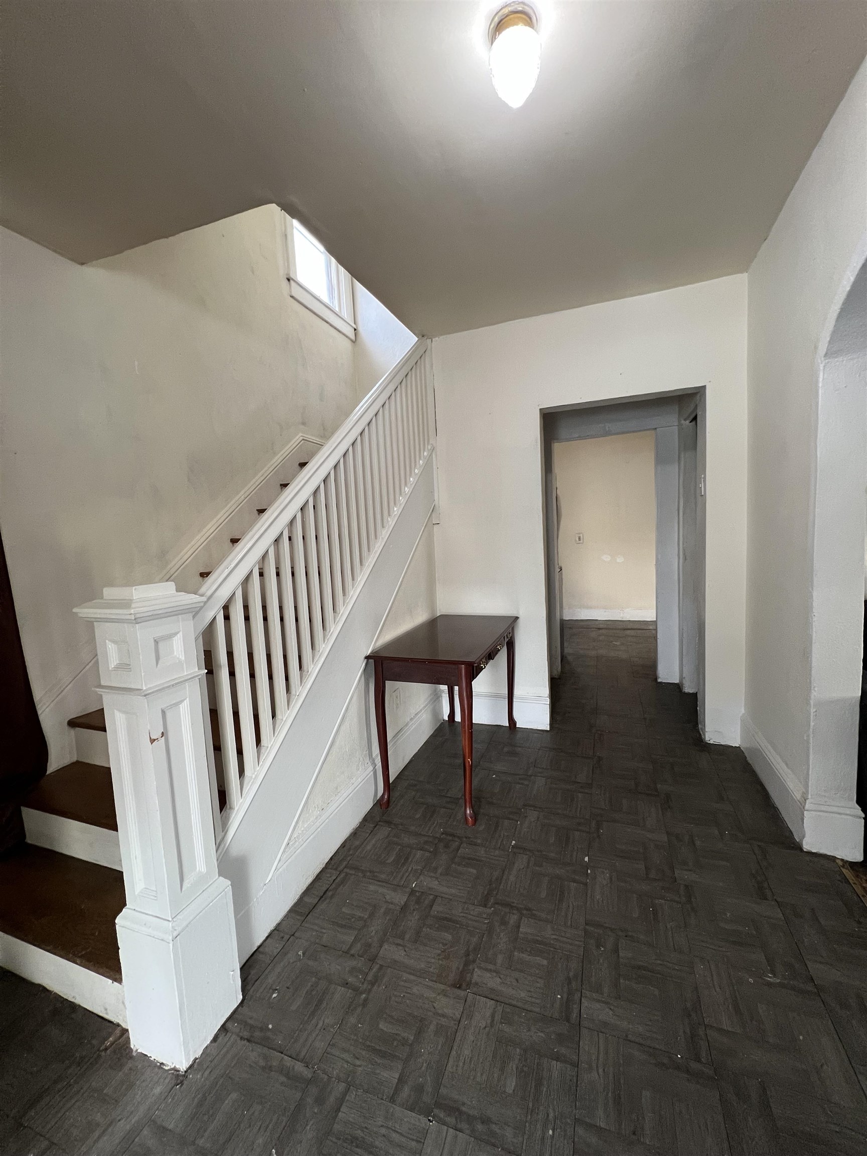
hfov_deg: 89.9
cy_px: 578
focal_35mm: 13
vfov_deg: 106.2
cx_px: 434
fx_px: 434
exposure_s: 1/60
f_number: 1.8
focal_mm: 1.57
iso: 250
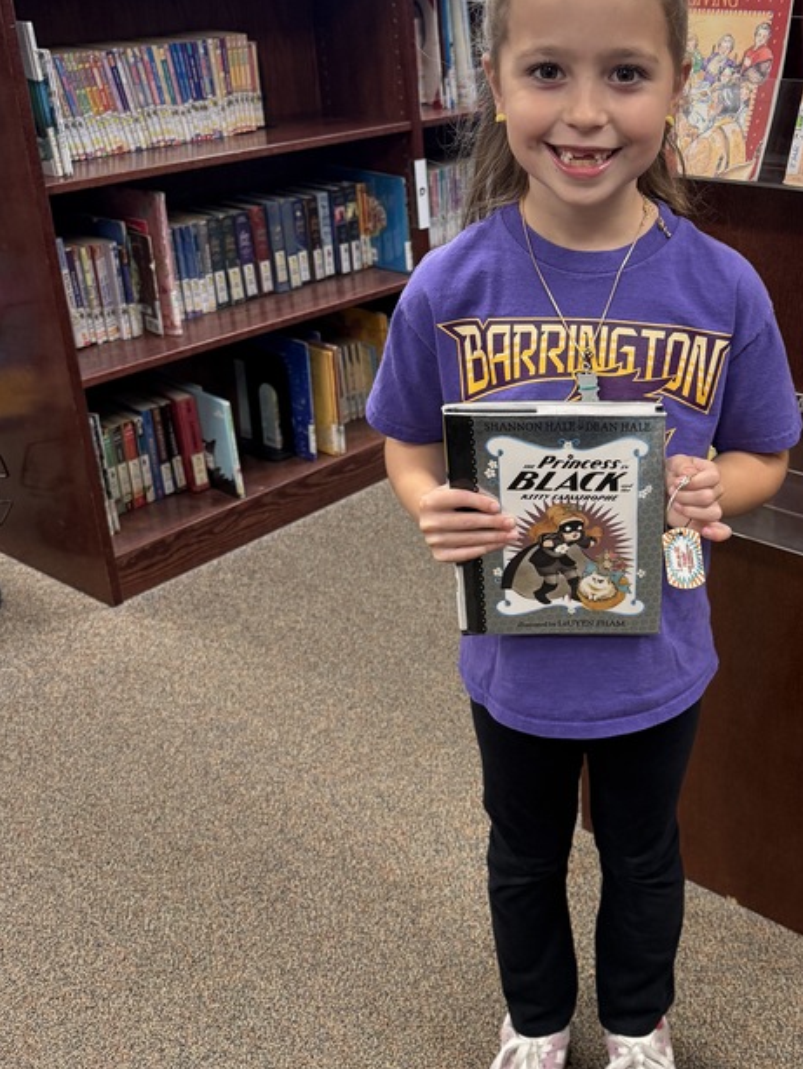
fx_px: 1236
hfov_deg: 34.9
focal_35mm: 40
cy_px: 467
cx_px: 638
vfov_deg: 46.7
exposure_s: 1/79
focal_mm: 6.76
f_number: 1.78
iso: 200
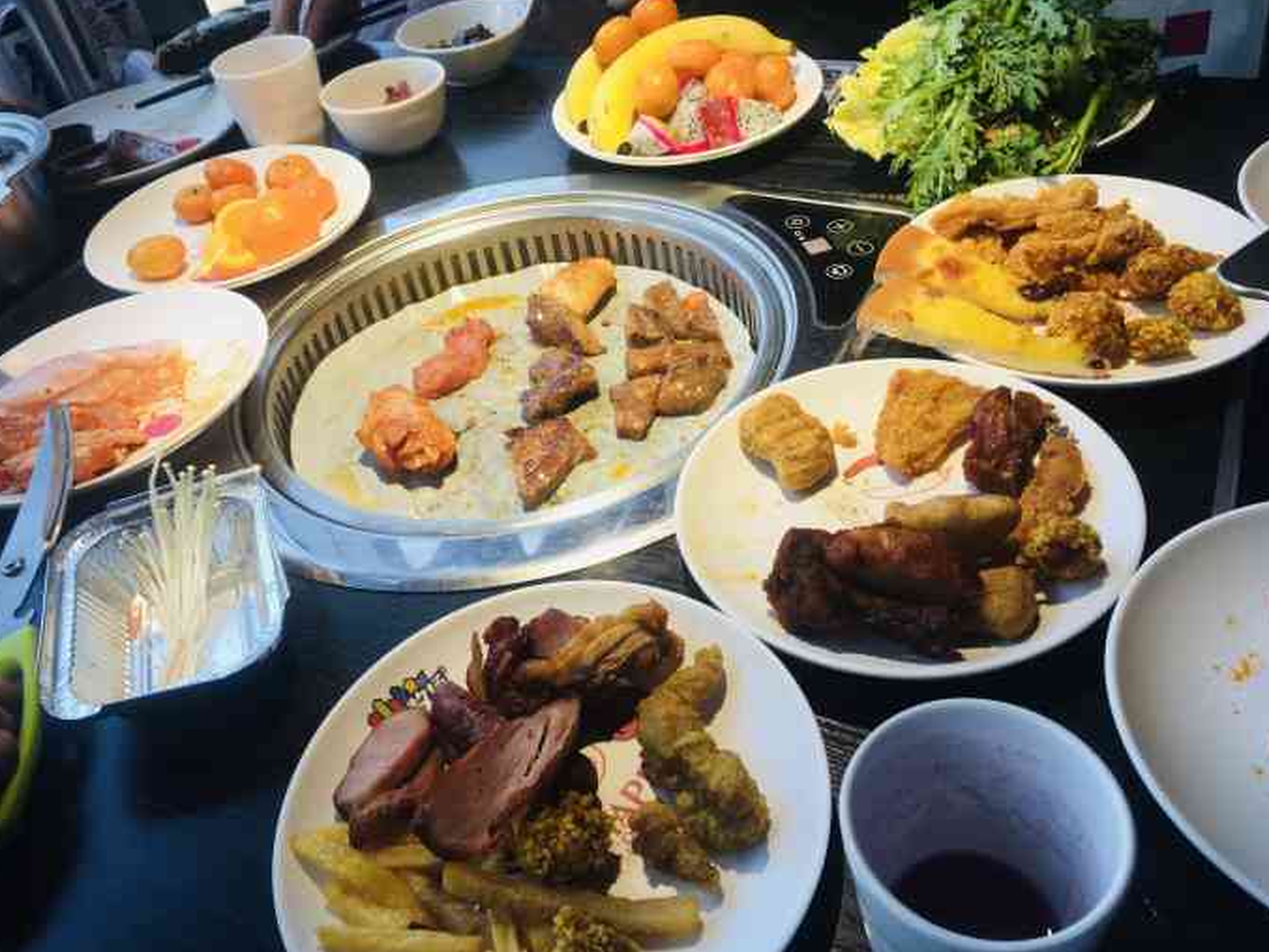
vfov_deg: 46.8
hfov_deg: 60.0
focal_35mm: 30
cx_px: 643
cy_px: 471
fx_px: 1100
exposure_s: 1/100
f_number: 2.2
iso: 25
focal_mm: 4.15
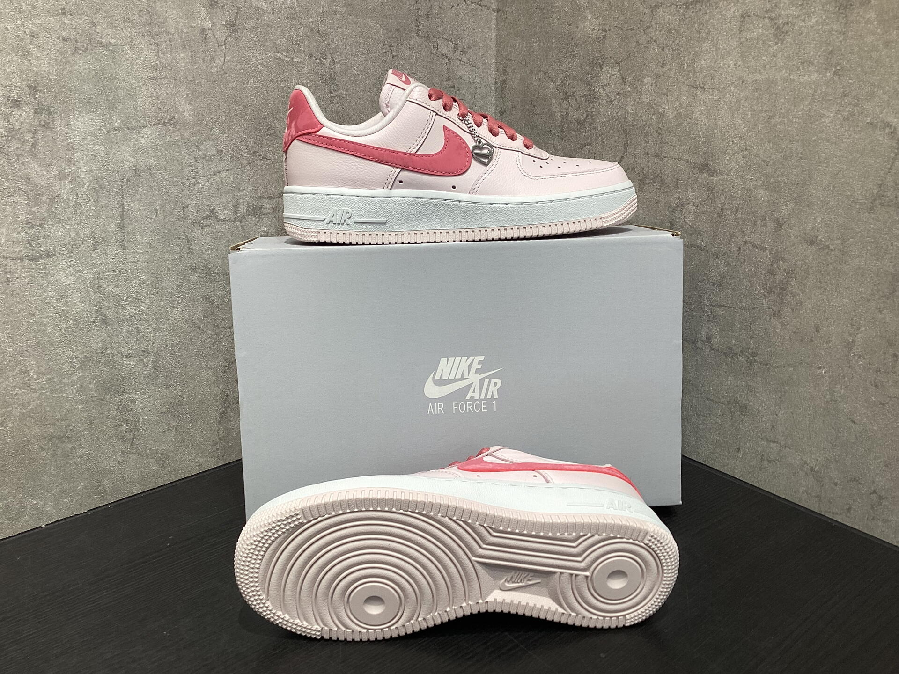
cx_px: 450
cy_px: 337
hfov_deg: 58.4
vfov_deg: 45.4
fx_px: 805
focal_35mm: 31
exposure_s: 1/60
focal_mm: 3.3
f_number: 2.4
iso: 50
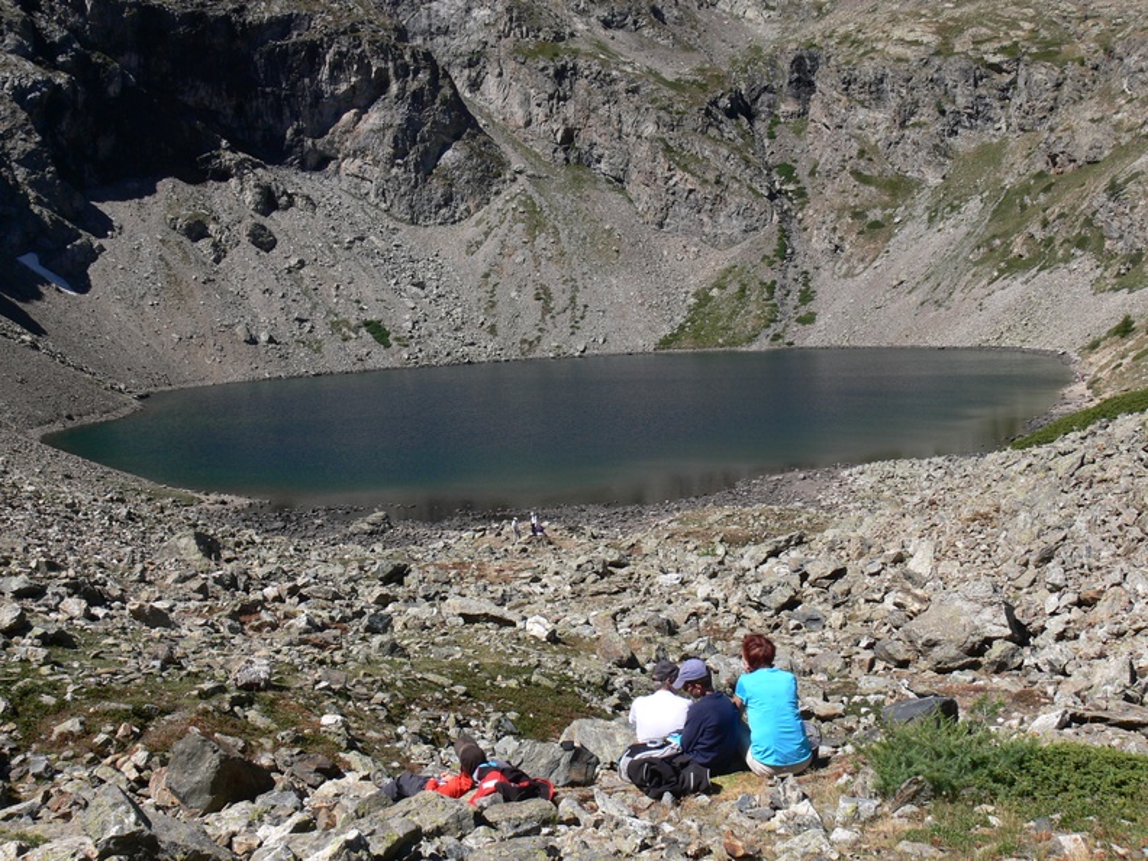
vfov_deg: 40.7
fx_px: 1161
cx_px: 574
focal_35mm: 35
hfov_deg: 52.6
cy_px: 430
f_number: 5.6
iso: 80
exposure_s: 1/320
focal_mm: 7.4
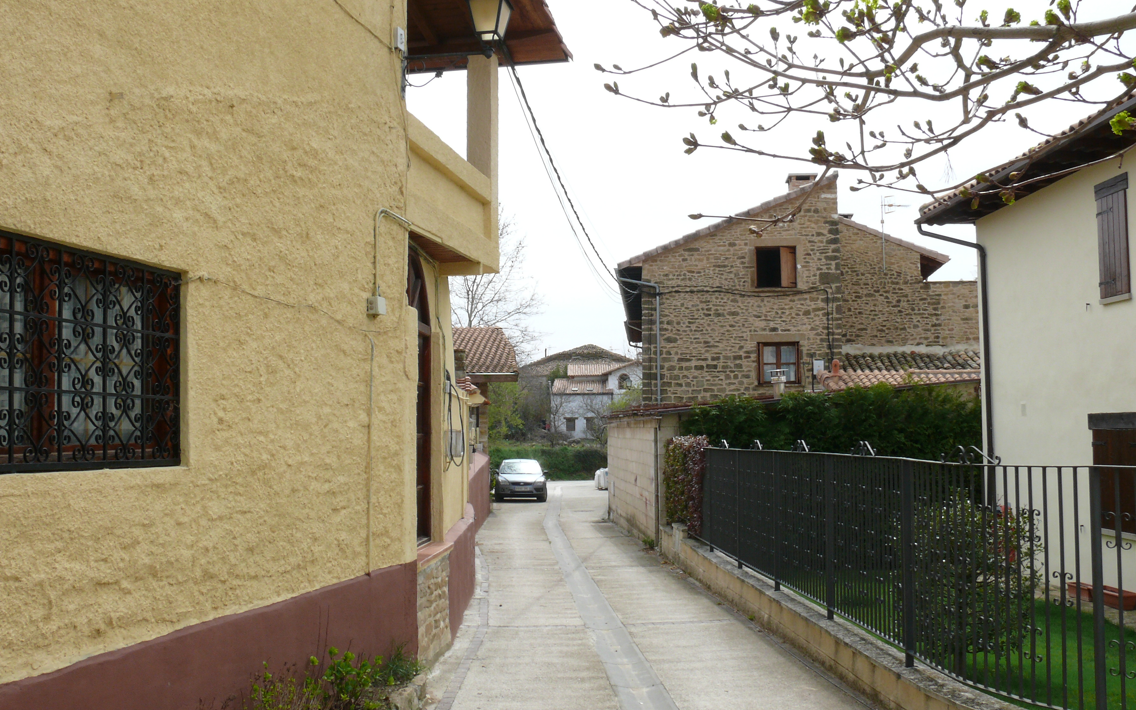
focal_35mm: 38
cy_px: 326
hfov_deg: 51.5
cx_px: 575
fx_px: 1176
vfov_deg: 33.6
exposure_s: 1/125
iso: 100
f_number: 10
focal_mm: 7.4
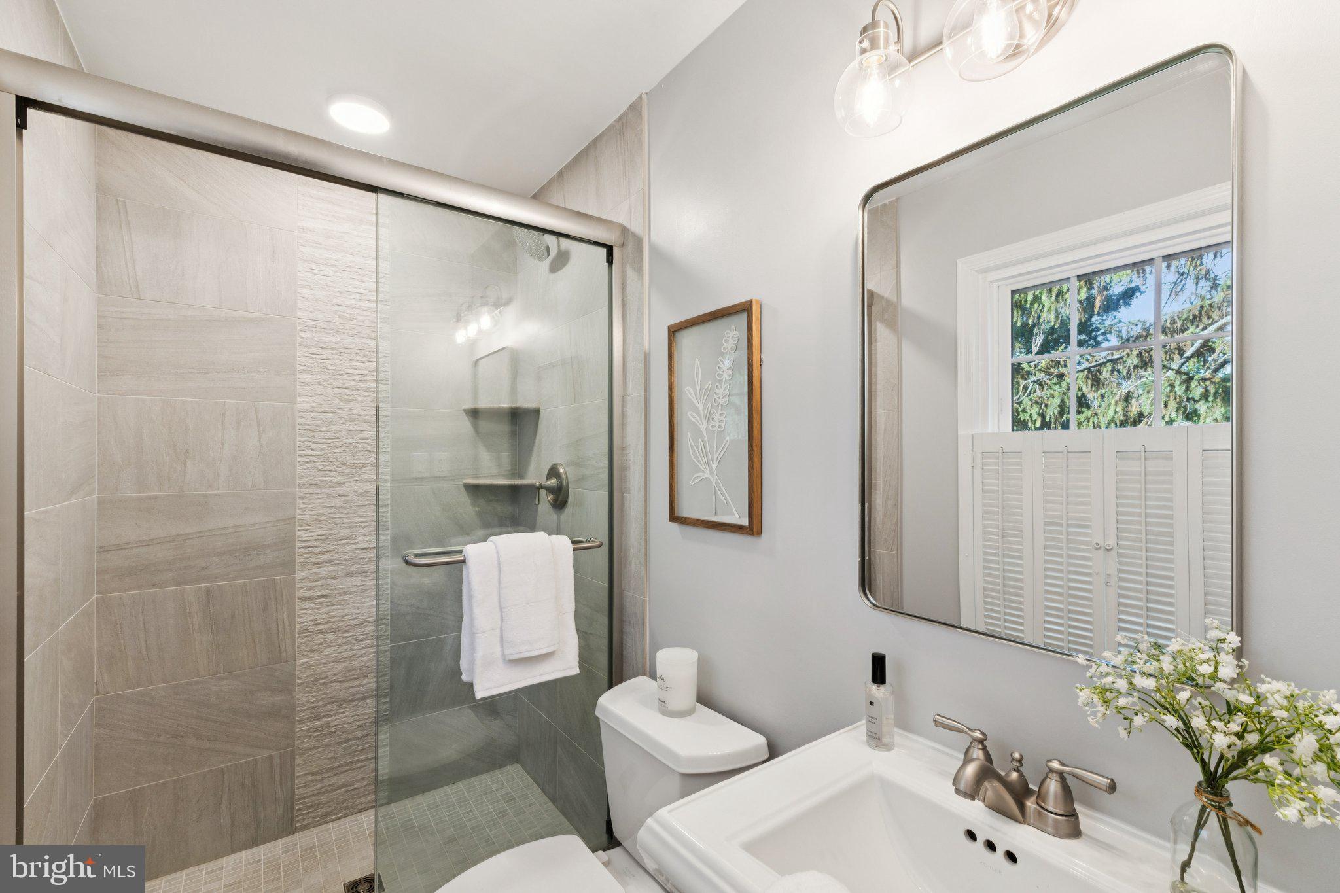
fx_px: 558
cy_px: 446
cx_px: 670
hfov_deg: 100.4
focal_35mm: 15
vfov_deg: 77.3
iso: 250
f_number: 9
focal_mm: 10
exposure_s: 1/10
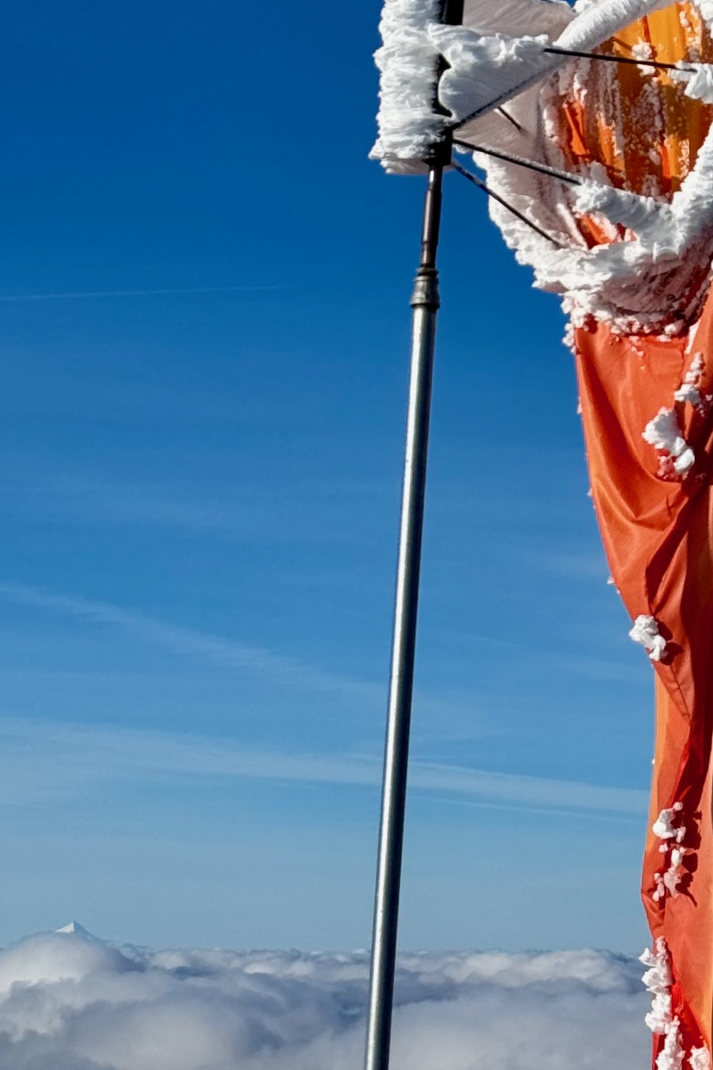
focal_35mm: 113
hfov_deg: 12.1
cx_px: 503
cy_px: 384
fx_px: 3357
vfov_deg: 18.1
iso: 80
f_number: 1.78
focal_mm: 6.76
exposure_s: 1/12500
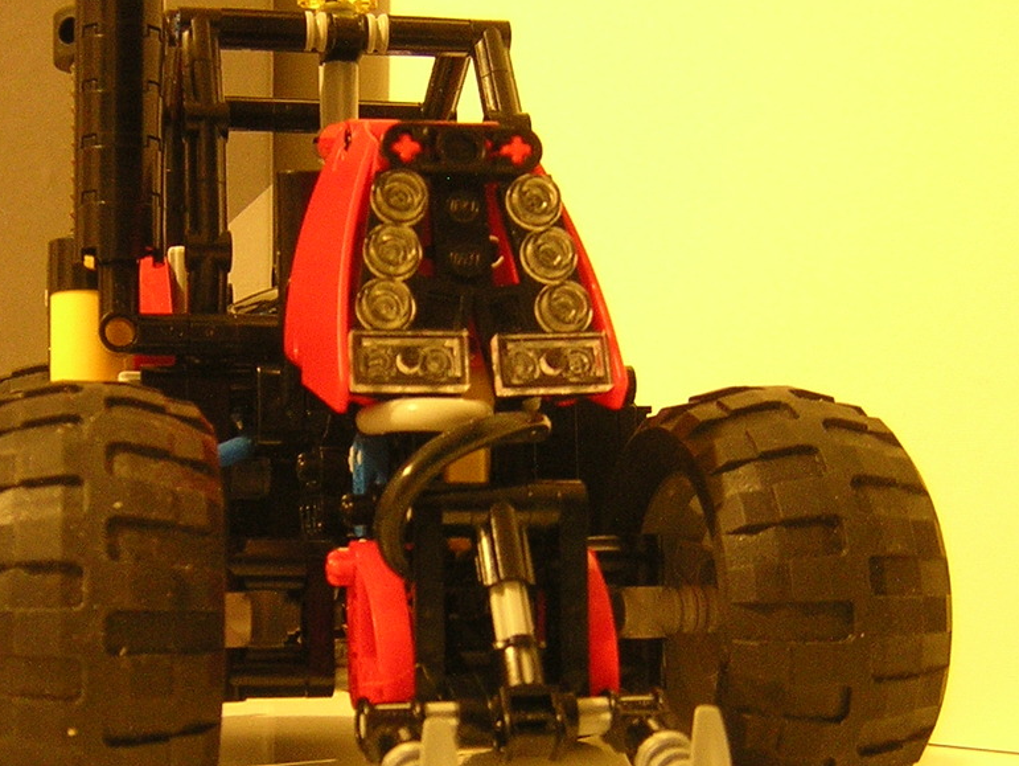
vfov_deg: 26.1
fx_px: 1649
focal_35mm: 56
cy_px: 411
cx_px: 394
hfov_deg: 34.2
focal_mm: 4.7
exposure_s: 1/2.6
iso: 400
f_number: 2.6
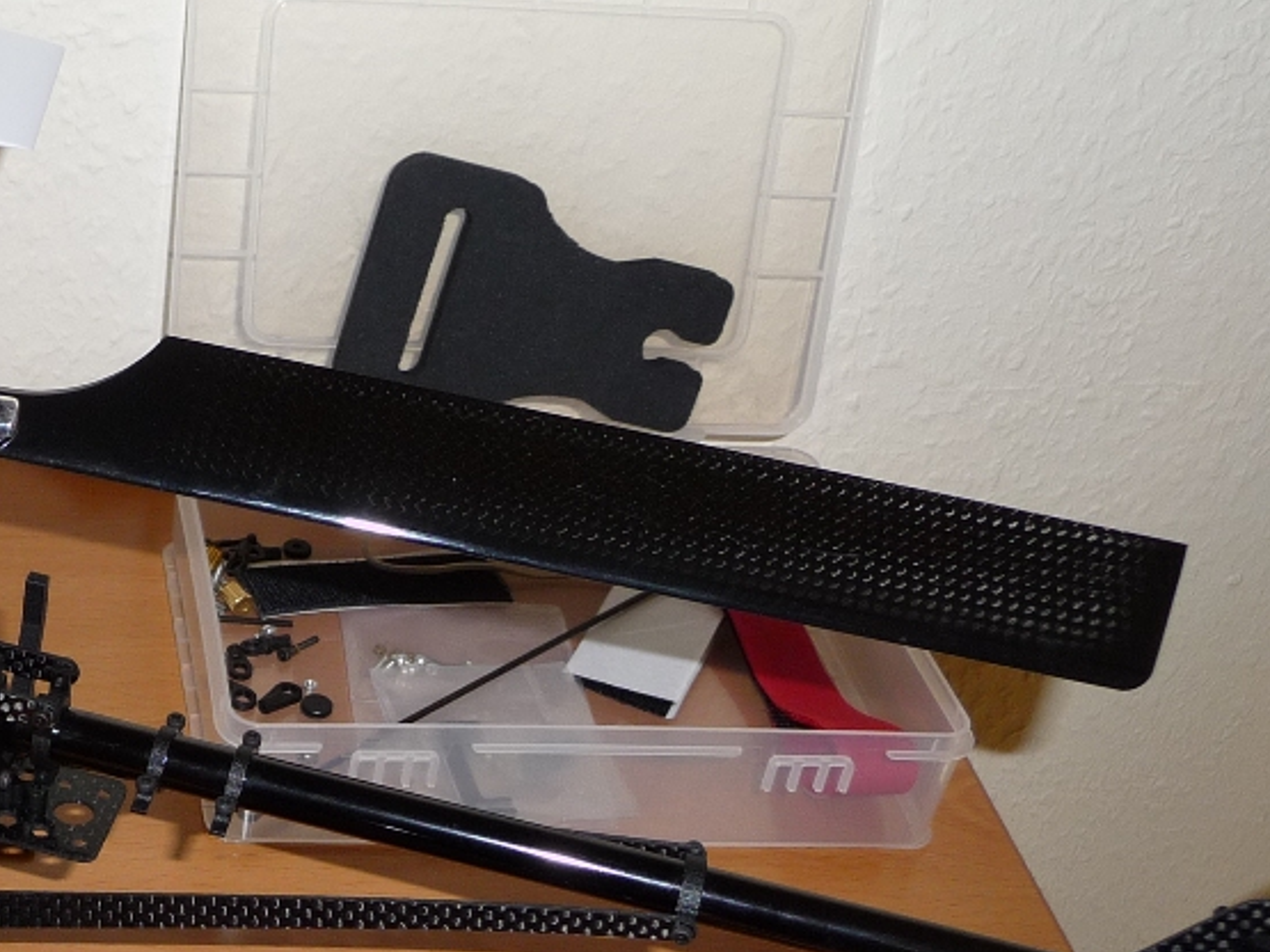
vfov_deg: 23.7
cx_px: 87
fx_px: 2237
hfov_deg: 30.1
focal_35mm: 61
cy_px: 738
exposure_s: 1/30
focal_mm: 4.7
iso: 100
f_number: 3.3
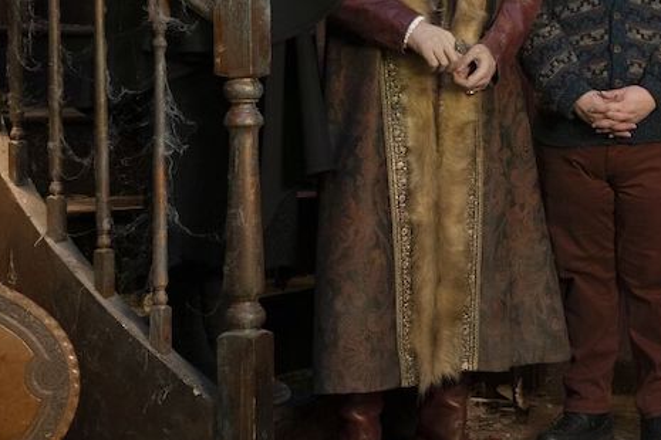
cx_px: 694
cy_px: 89
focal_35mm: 98
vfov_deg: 13.9
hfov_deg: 20.0
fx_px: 1799
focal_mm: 38
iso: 2000
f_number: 5.6
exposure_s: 1/15
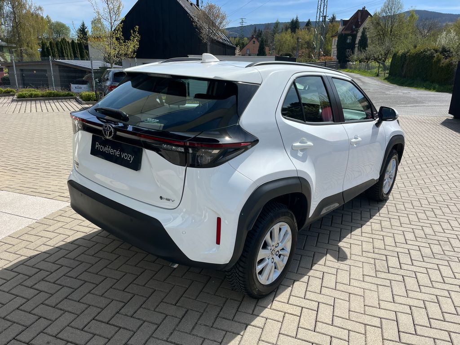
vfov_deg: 53.1
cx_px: 230
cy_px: 172
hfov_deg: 67.3
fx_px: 346
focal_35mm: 26
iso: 50
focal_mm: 5.1
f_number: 1.6
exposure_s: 1/3135
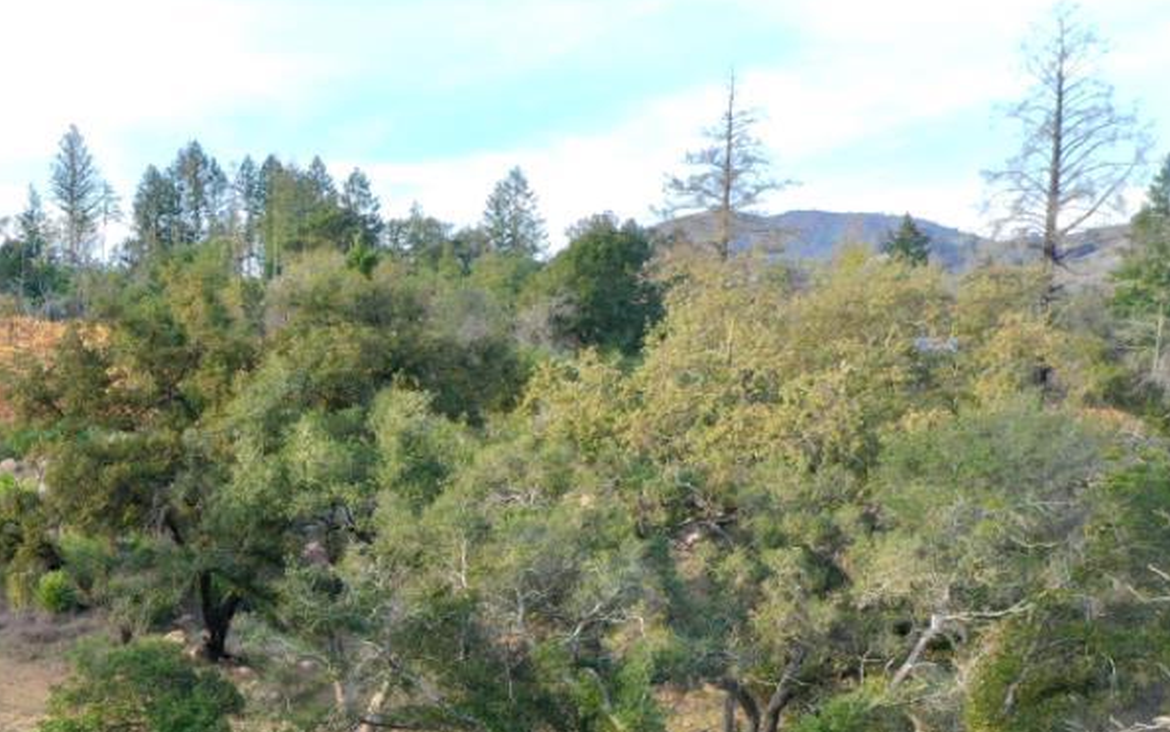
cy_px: 817
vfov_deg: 17.5
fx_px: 2296
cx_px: -273
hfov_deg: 25.4
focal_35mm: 72
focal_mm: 10.26
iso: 100
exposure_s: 1/50
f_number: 6.3
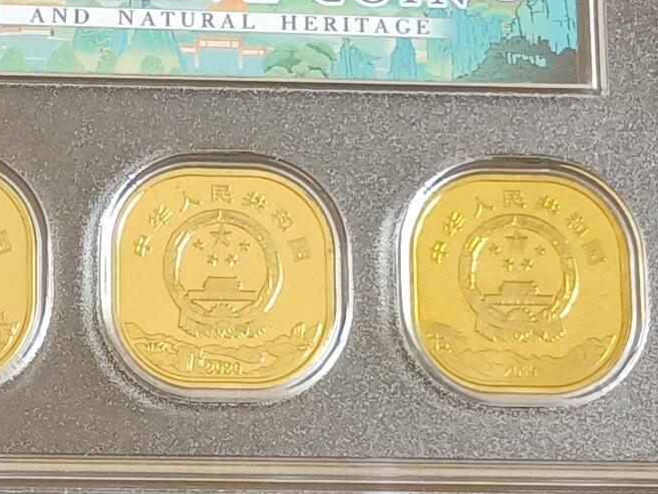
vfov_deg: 10.6
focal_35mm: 140
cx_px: 54
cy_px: 126
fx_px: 2661
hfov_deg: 13.9
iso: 500
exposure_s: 1/50
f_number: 1.8
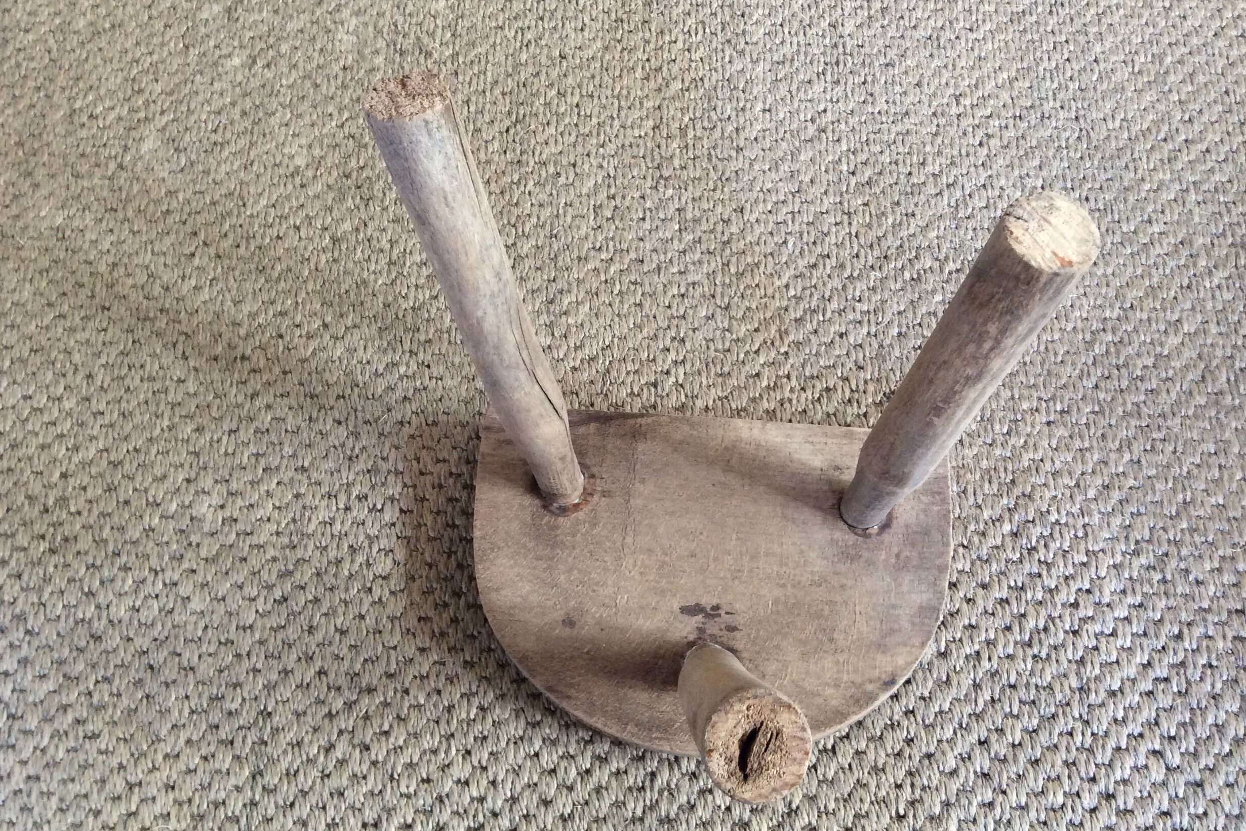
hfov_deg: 54.4
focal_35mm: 35
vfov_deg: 37.9
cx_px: 647
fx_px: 1211
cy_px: 421
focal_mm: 3.3
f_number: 2.4
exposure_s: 1/25
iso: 125
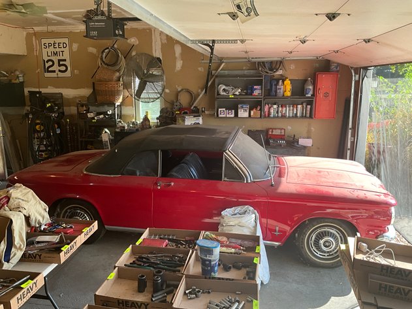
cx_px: 206
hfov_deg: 61.7
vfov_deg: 48.2
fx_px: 345
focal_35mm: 29
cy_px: 154
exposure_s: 1/122
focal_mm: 3
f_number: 1.8
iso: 40
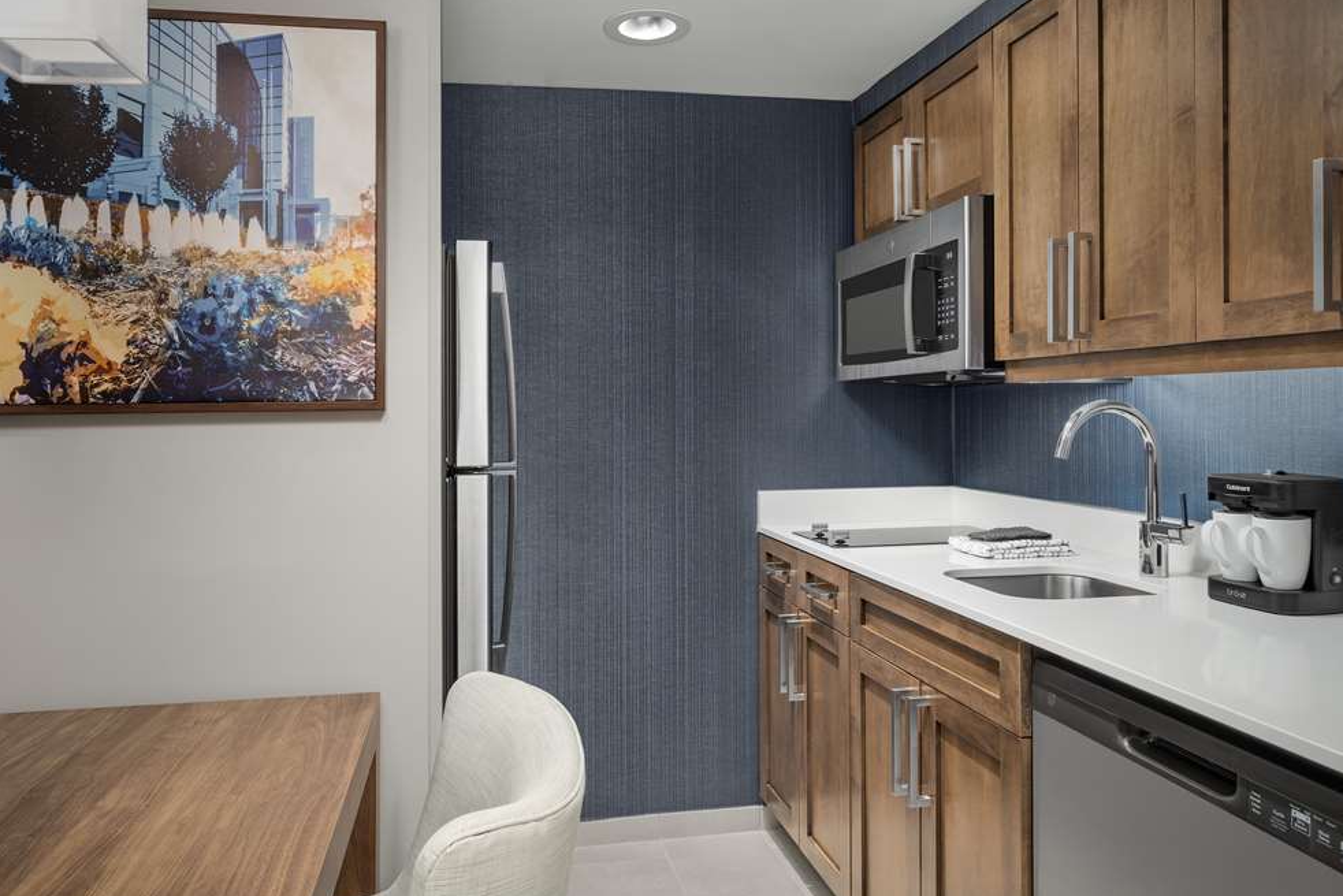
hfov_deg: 71.5
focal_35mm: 25
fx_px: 933
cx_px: 653
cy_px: 458
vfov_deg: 51.3
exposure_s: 1/250
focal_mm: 24
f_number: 11
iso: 400
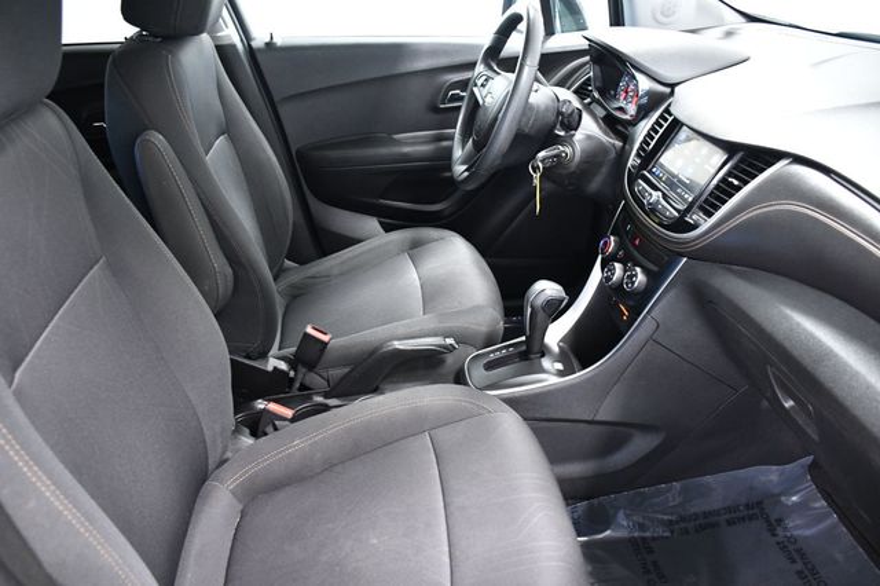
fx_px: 660
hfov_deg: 67.4
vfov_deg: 47.9
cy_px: 293
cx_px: 440
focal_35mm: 27
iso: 2500
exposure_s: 1/60
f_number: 4
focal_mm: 18
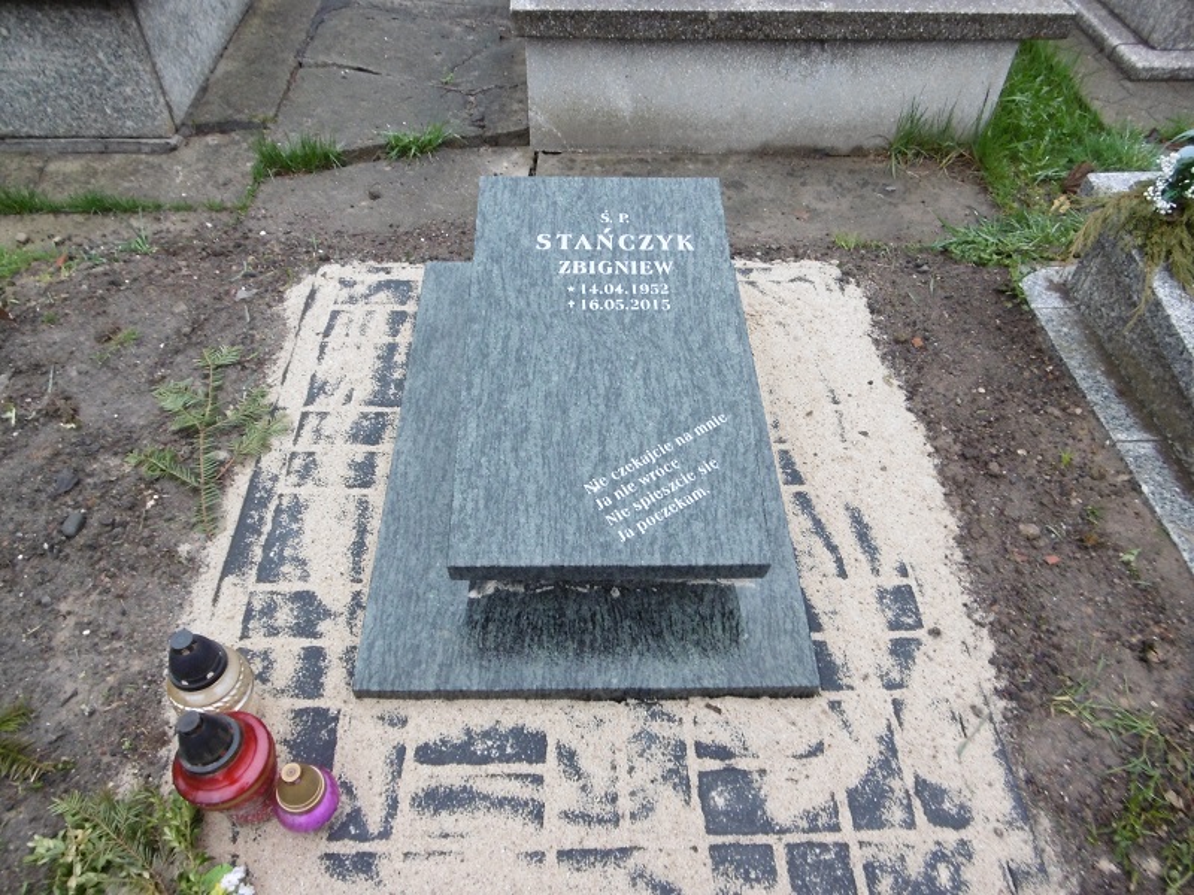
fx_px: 828
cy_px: 448
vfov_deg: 56.8
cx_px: 597
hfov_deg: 71.6
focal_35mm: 24
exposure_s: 1/60
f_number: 3.1
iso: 160
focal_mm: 4.3
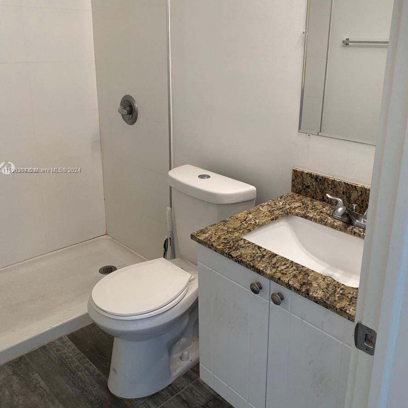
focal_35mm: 31
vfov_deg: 52.3
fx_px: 413
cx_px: 203
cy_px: 171
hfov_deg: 52.5
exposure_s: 1/120
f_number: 1.8
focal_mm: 4.25
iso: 100
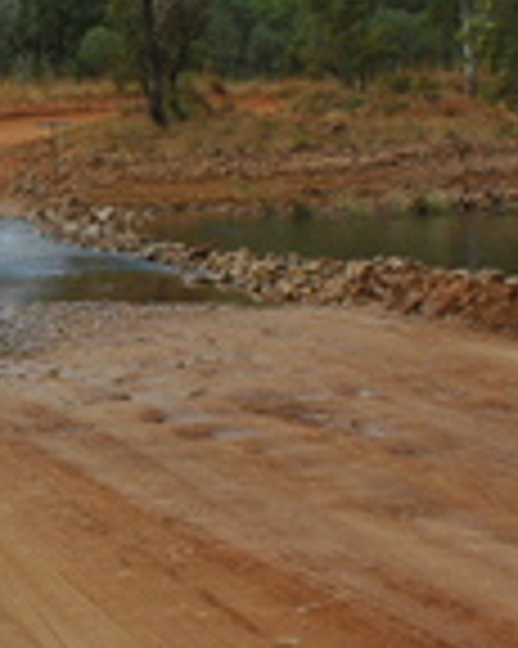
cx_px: -153
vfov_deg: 15.2
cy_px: 202
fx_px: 2417
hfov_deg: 11.9
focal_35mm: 126
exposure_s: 1/2000
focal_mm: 28
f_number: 8
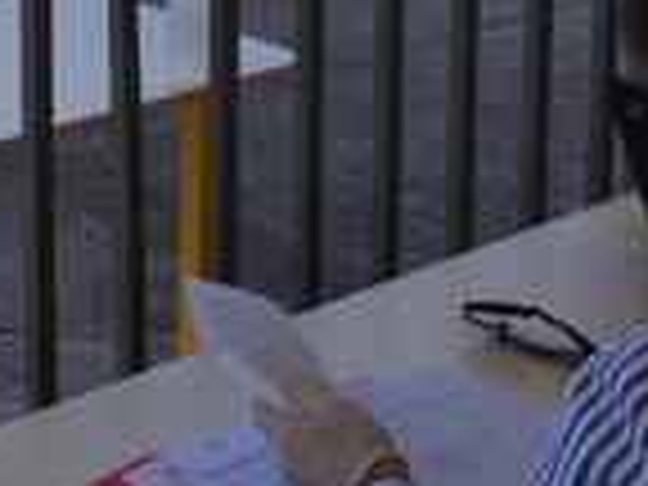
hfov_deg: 15.0
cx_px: 14
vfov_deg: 11.2
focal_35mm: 129
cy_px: -148
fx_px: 2415
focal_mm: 4.15
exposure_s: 1/769
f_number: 2.2
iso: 25
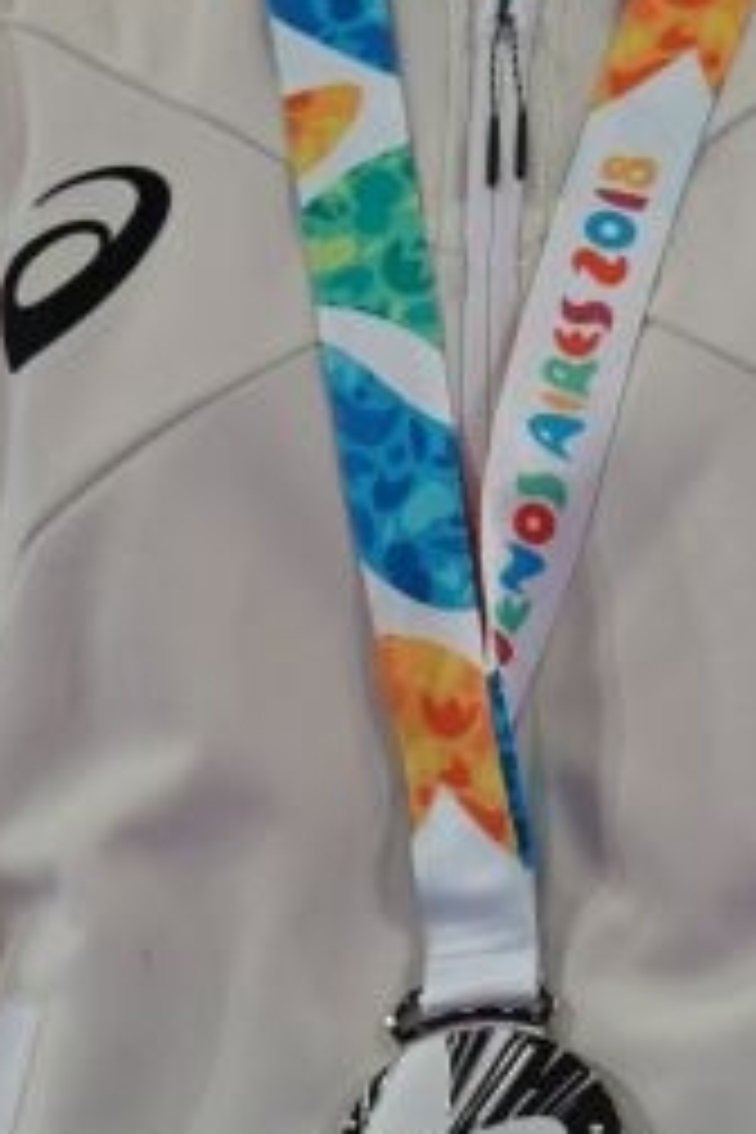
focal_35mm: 1391
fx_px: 43813
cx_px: 698
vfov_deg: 1.5
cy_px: 698
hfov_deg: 1.0
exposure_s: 1/250
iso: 160
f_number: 2.8
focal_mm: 195
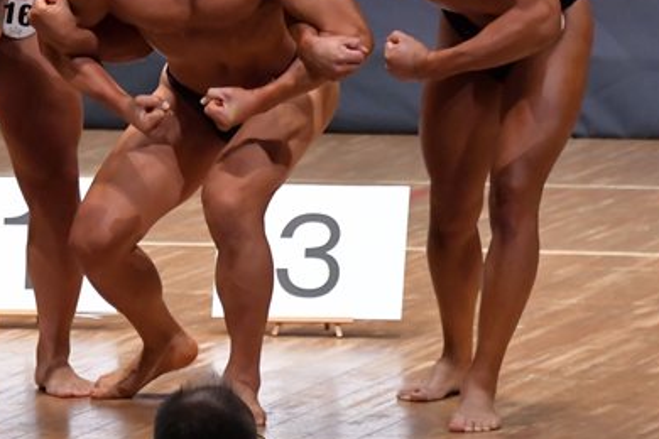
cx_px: 14
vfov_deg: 2.4
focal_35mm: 566
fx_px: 10360
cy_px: 113
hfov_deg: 3.6
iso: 8000
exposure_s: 1/400
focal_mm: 190
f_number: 5.6
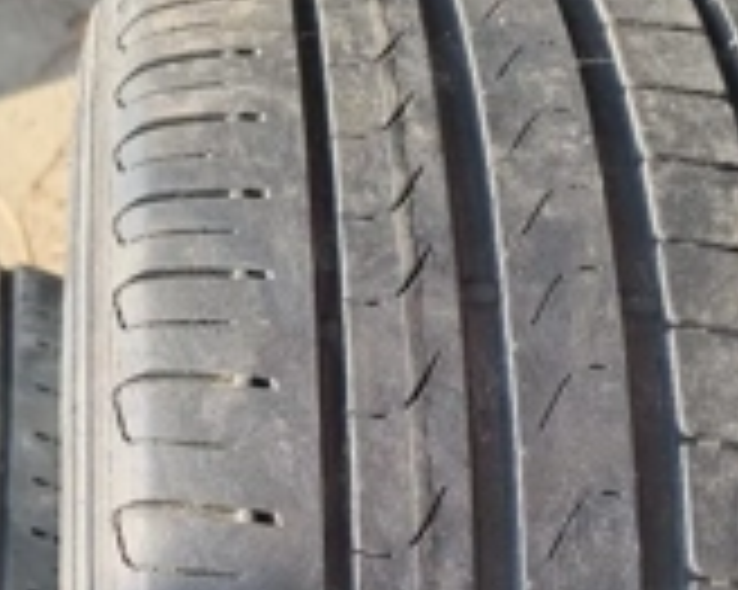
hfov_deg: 30.4
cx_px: 292
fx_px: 1353
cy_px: 743
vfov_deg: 22.3
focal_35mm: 62
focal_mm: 5.4
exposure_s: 1/476
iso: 50
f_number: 1.8
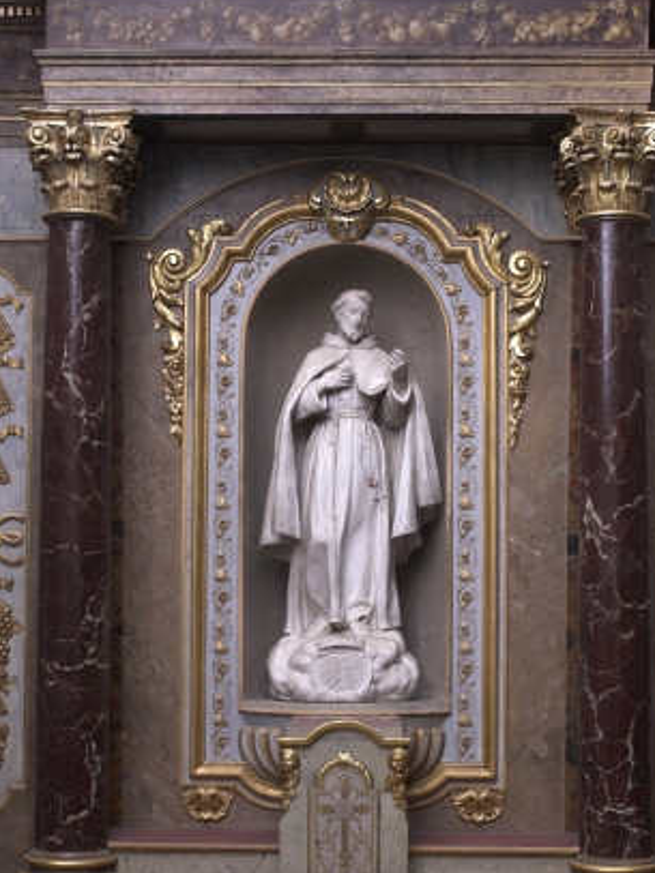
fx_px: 1606
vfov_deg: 30.4
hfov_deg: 23.1
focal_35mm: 64
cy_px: 521
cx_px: 349
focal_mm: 35
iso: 100
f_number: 8
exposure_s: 1/100
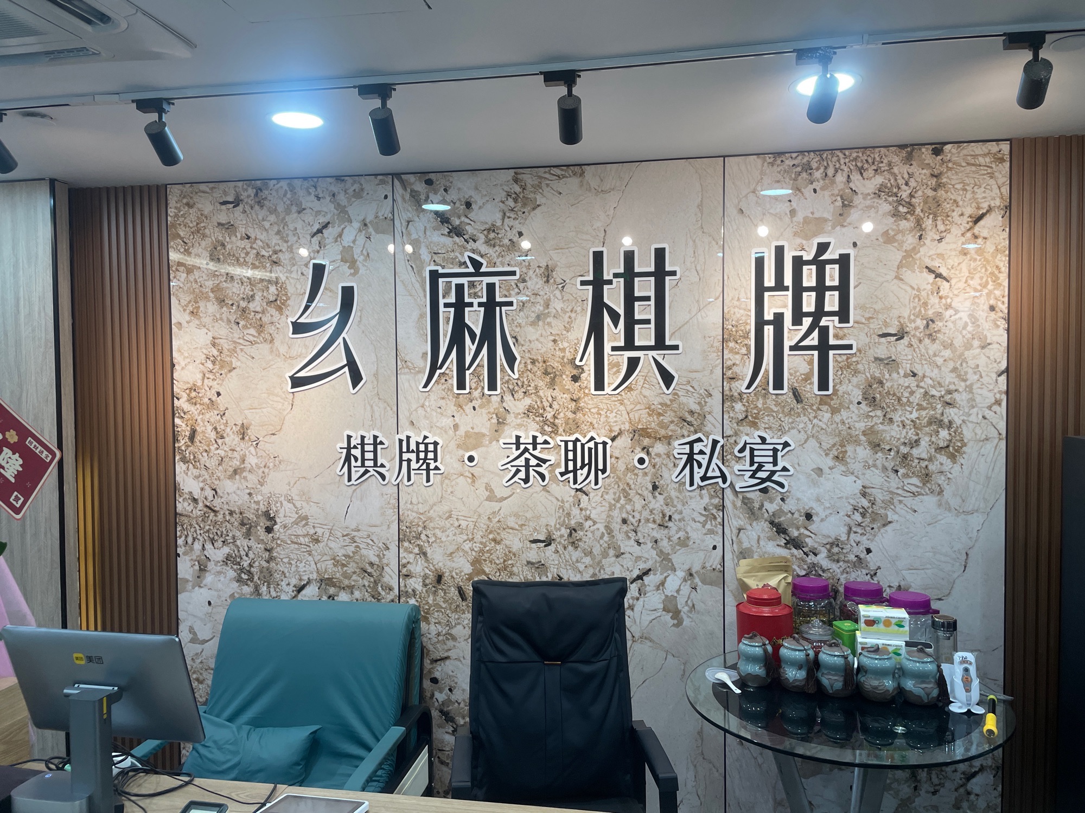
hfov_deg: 67.3
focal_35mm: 26
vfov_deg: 53.1
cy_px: 406
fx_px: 815
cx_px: 542
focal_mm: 4.2
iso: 50
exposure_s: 1/100
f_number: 1.6
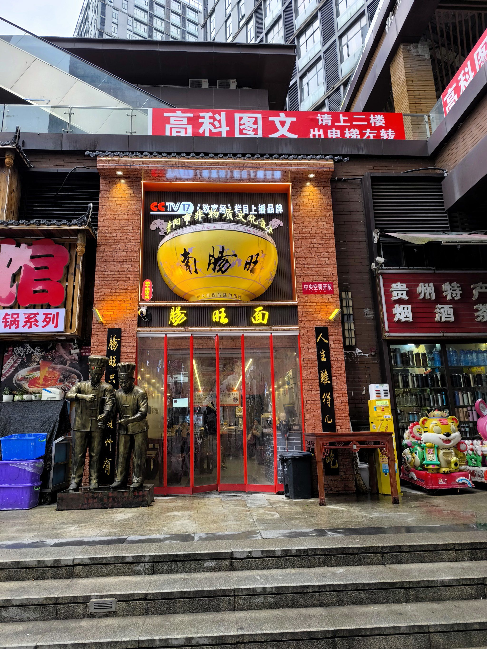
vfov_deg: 73.9
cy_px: 324
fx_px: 431
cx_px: 244
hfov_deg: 58.9
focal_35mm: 23
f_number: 1.65
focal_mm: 6.14
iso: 125
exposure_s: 1/101
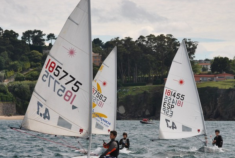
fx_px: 1321
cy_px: 102
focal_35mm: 202
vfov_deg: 6.8
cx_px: 112
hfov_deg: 10.2
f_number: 6.3
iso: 100
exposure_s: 1/640
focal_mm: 100
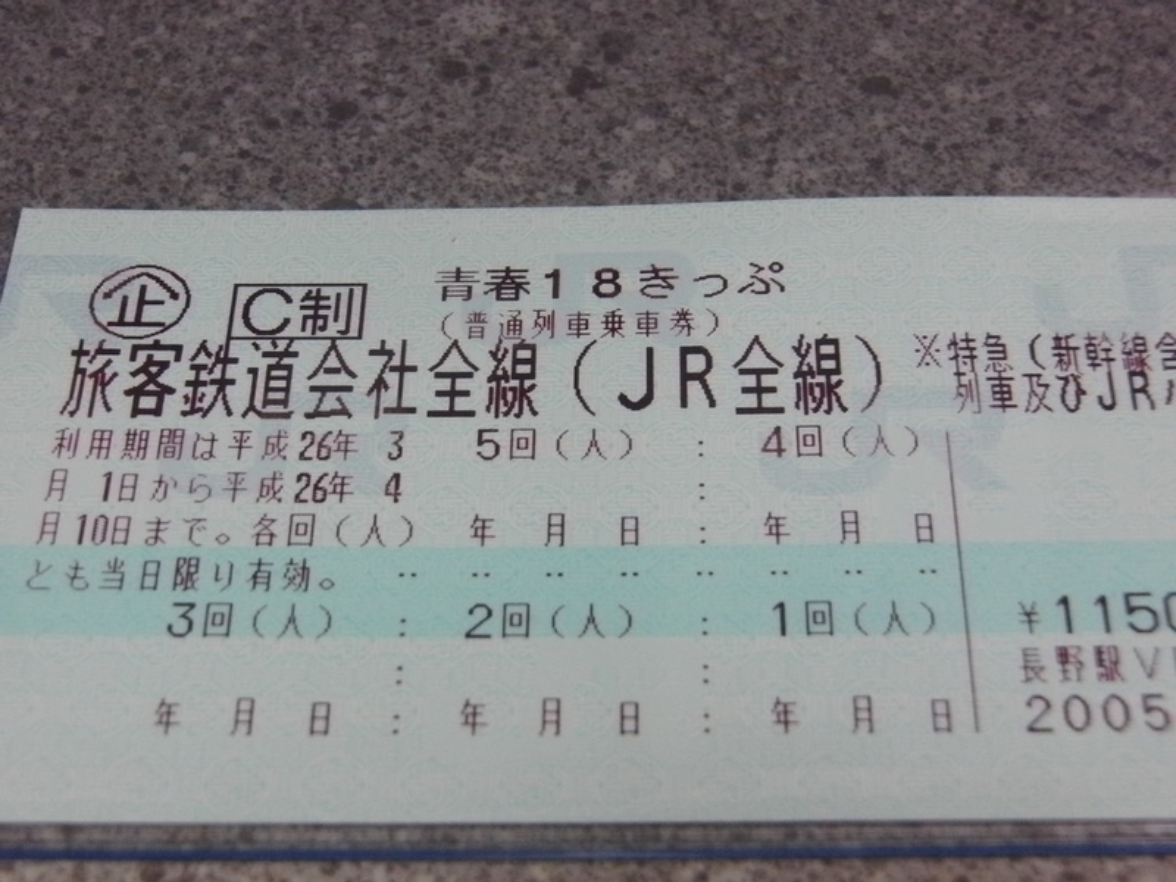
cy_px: 441
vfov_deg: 22.3
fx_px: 2242
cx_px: 588
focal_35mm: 66
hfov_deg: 29.4
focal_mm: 11.6
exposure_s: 1/40
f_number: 4.4
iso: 400
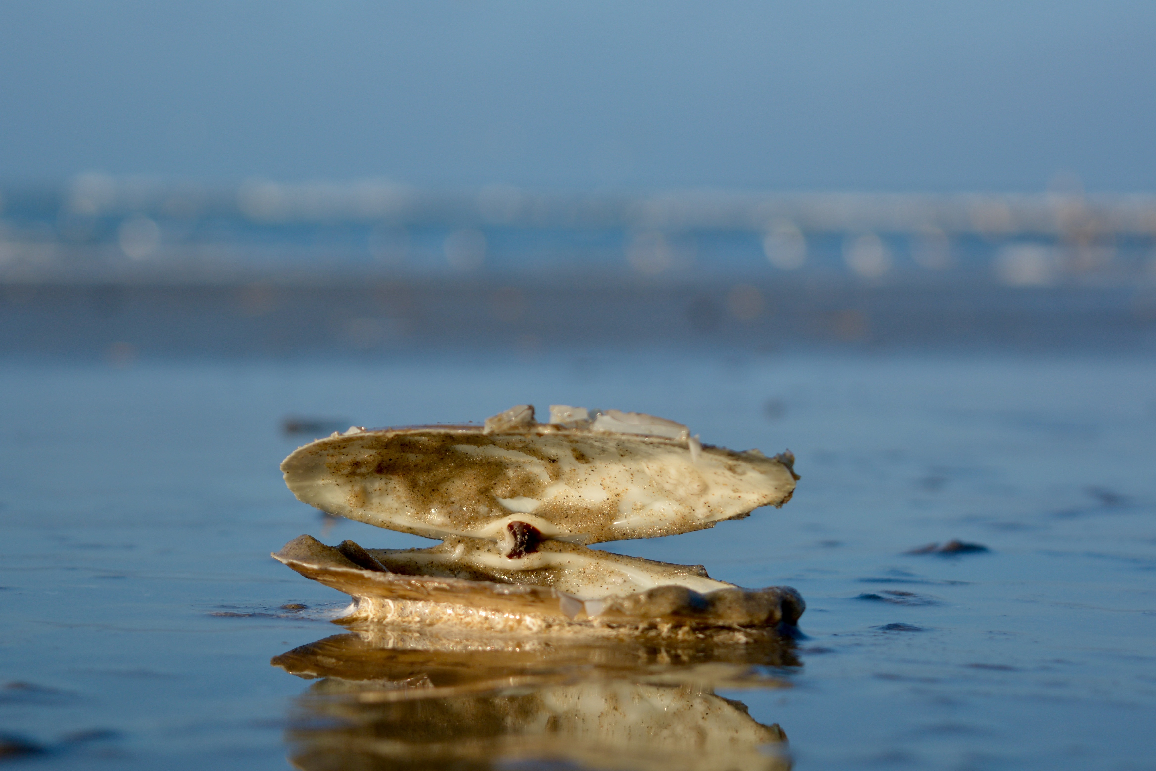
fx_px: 3392
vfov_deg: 13.0
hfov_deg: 19.3
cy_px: 396
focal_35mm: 106
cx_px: 551
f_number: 5.6
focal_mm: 55
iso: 160
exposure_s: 1/500
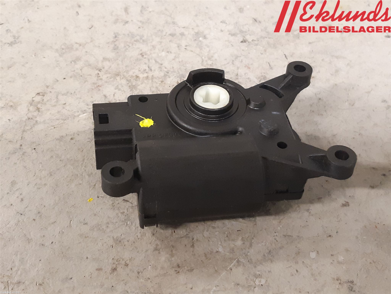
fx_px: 294
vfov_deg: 53.1
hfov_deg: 67.3
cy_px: 147
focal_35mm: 26
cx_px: 196
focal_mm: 3.93
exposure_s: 1/33
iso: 250
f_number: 1.7
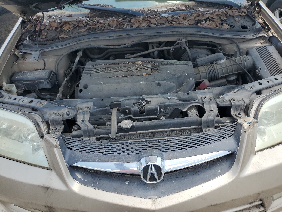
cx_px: 141
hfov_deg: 67.3
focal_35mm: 26
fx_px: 212
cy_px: 106
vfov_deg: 53.1
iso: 50
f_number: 1.5
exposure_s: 1/1000
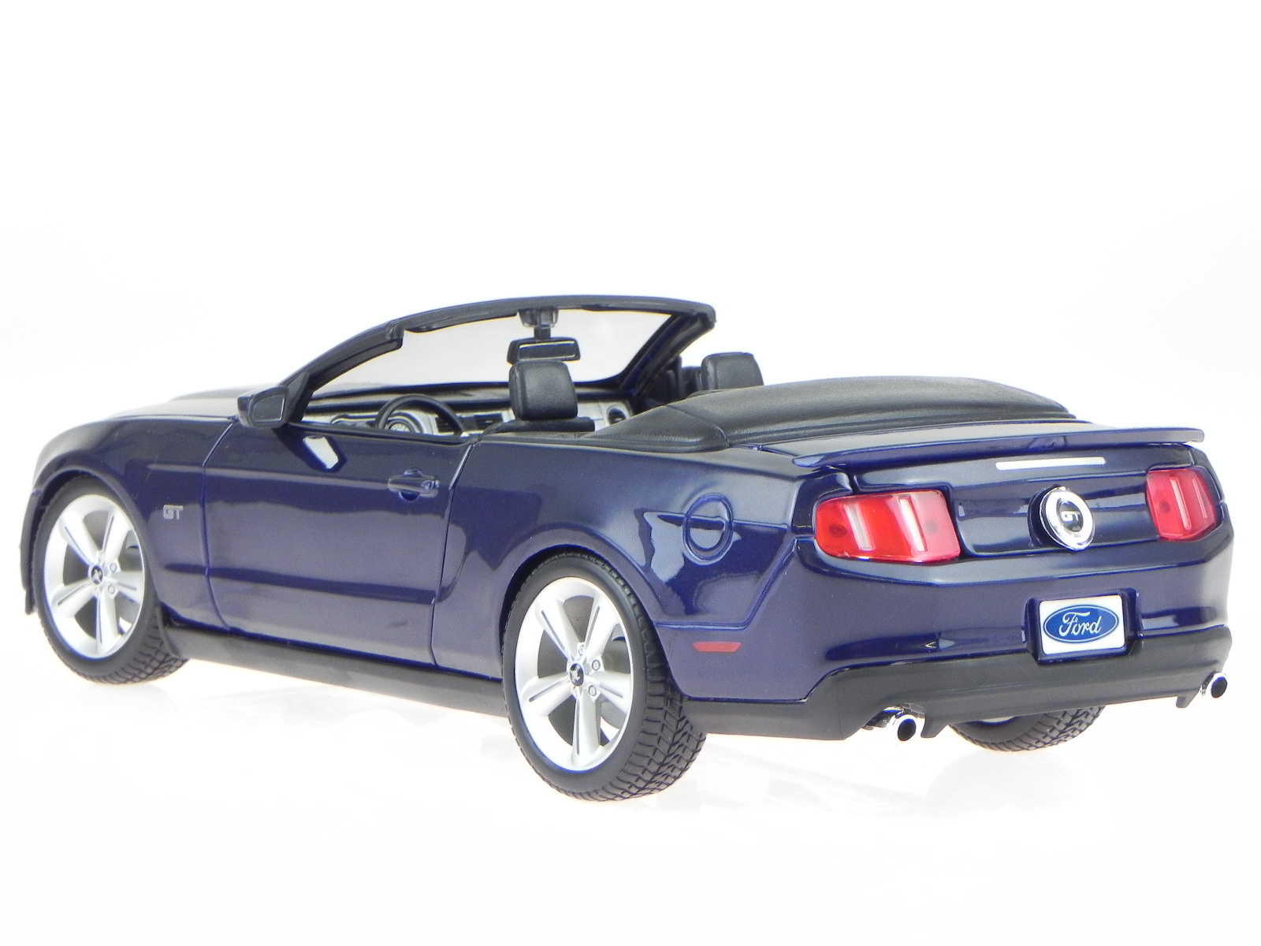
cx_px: 630
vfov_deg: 14.1
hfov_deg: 18.7
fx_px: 3825
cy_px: 473
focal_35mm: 105
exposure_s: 1/22.4
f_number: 7.1
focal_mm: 18.8
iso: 246
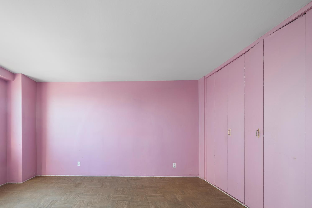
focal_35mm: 18
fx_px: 156
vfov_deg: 66.5
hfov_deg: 88.5
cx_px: 121
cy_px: 128
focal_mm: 14
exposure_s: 1/1.25
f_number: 8
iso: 320
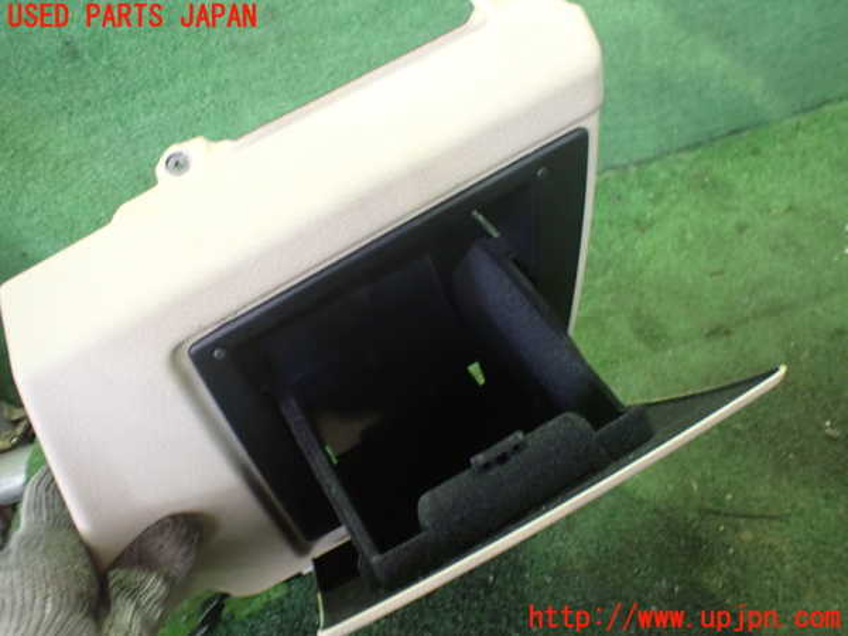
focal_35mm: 30
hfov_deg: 60.0
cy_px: 318
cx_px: 424
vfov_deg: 46.8
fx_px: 735
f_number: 2.3
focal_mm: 5.4
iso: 800
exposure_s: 1/40
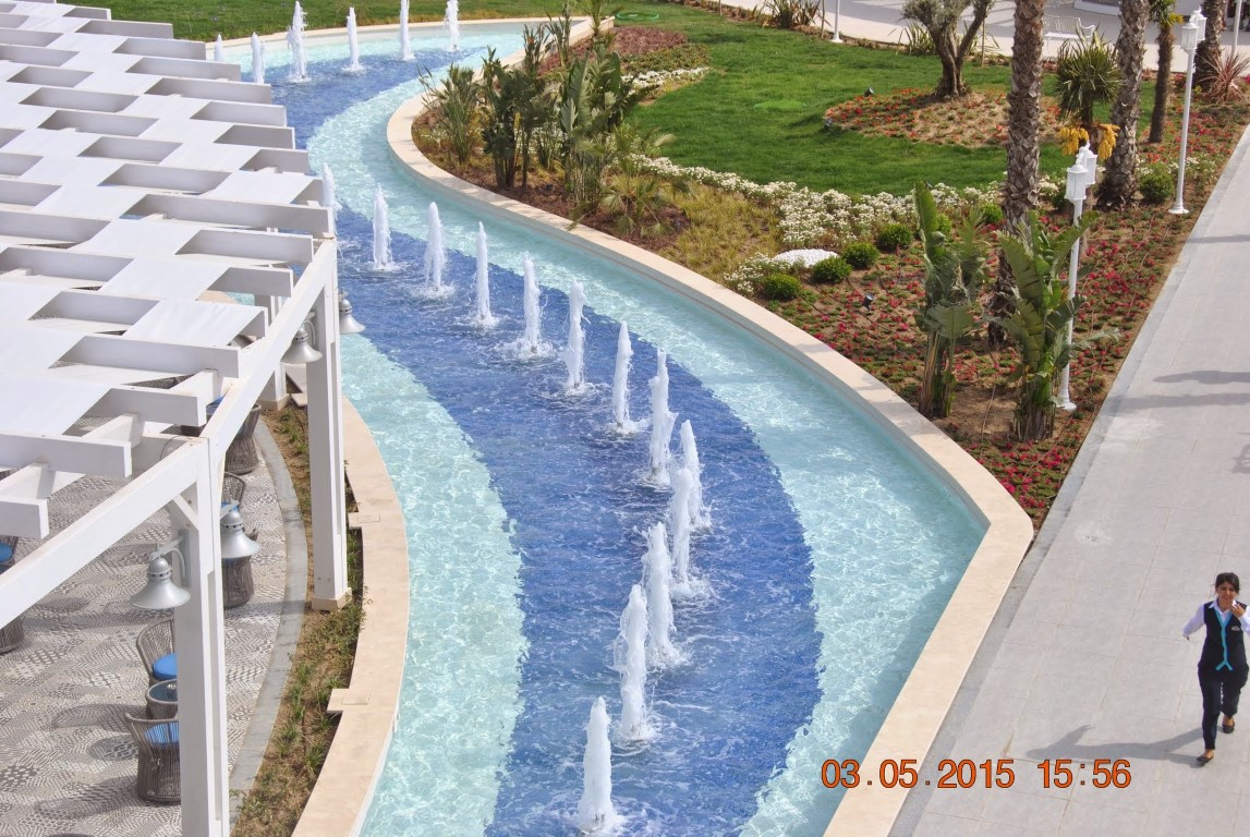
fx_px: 2503
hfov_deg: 28.0
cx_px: 625
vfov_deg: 19.0
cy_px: 418
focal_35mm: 72
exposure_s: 1/250
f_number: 8
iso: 100
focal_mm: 48
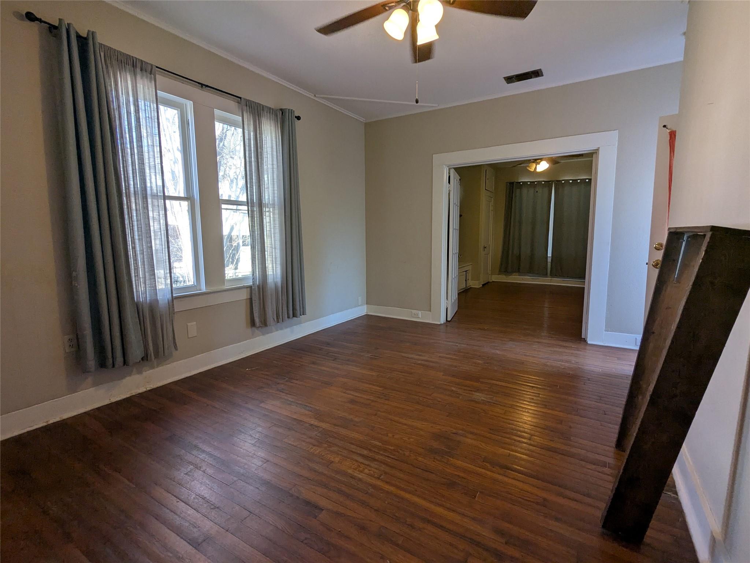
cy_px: 282
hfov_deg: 94.5
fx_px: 347
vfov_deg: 78.1
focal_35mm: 16
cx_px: 375
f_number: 2.2
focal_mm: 2.35
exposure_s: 1/120
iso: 74
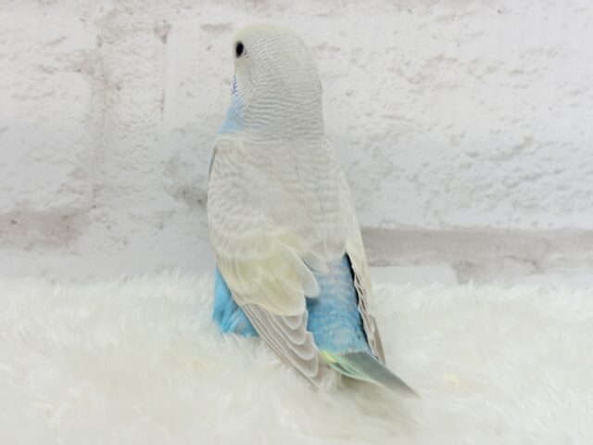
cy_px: 222
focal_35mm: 52
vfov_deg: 28.0
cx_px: 296
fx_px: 891
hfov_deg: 36.8
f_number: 1.6
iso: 80
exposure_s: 1/100
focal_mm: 5.96
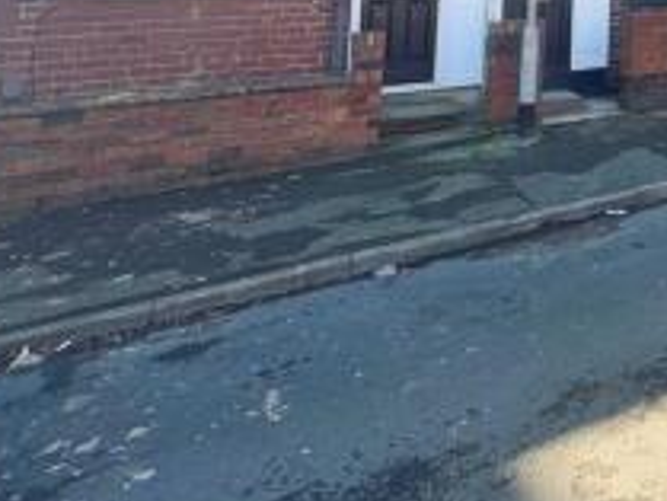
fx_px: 752
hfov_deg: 41.1
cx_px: 680
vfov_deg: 29.6
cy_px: -152
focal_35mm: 39
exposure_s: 1/279
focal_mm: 2.22
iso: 40
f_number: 2.2
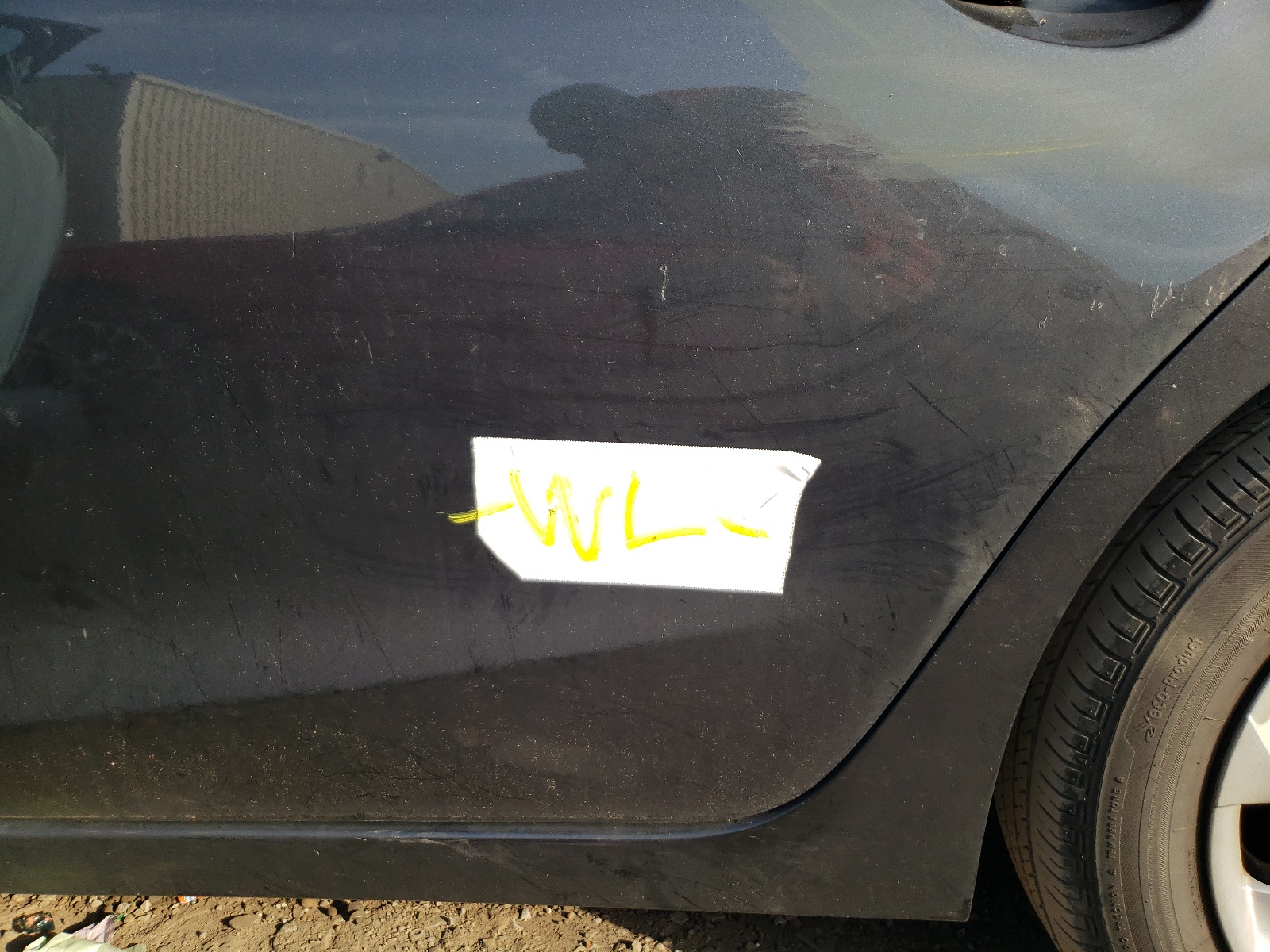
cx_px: 635
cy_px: 476
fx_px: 954
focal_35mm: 26
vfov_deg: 53.1
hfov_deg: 67.3
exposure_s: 1/1111
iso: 50
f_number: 1.5
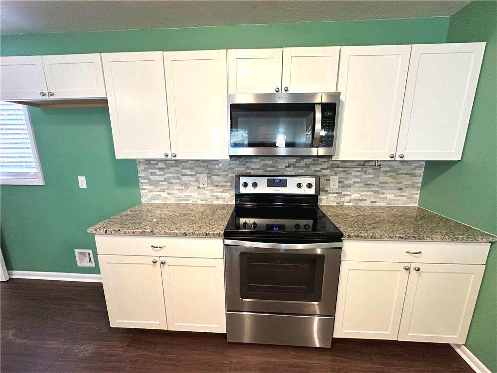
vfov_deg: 85.7
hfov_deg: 102.1
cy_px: 186
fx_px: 201
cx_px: 248
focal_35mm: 14
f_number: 2.2
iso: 400
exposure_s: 1/60
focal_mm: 2.22
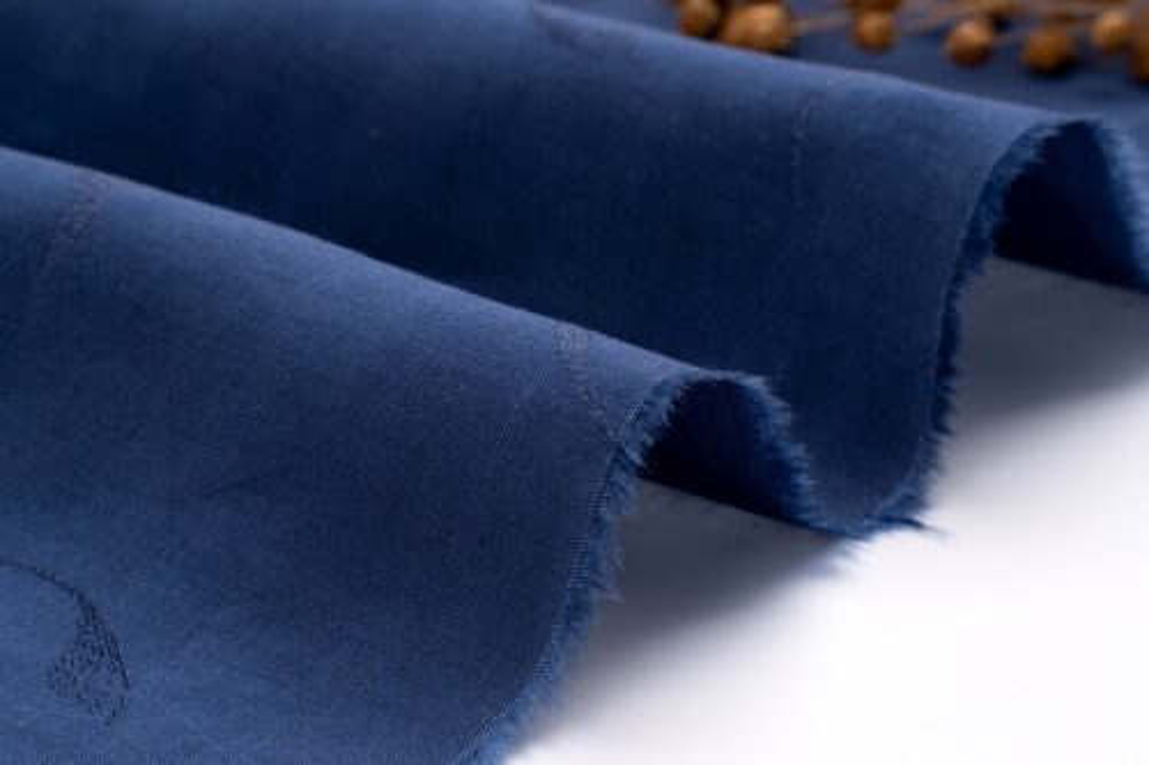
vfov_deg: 12.2
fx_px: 3573
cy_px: 382
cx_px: 574
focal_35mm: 112
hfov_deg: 18.3
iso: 125
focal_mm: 75
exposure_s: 1/125
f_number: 16
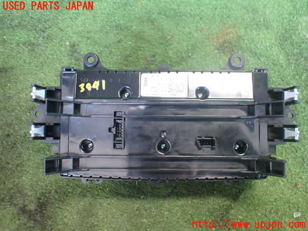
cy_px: 116
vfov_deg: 46.8
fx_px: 267
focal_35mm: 30
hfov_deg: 60.0
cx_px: 154
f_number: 2.3
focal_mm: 5.4
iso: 800
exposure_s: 1/50
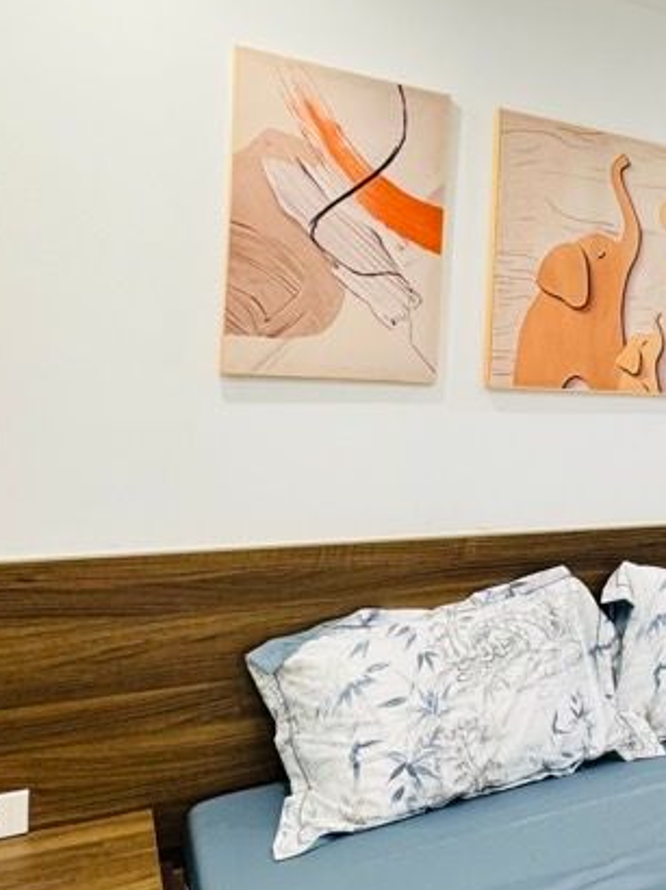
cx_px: 701
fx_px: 899
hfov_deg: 35.7
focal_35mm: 35
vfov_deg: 52.5
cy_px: 397
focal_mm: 2.22
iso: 160
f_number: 2.2
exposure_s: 1/50
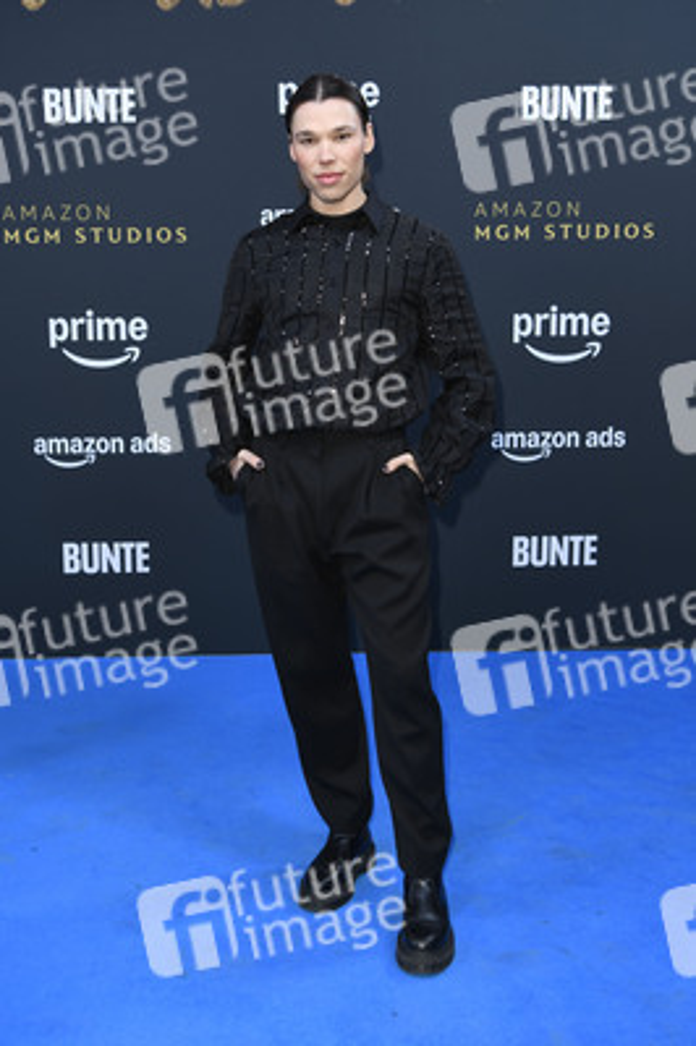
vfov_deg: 55.8
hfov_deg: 38.8
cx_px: 348
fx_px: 988
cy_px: 523
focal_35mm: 34
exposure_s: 1/400
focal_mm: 34
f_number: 4
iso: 400
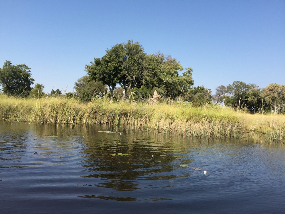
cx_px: 142
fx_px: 239
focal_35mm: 29
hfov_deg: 61.7
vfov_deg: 48.2
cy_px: 107
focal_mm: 4.15
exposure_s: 1/1276
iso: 32
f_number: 2.2
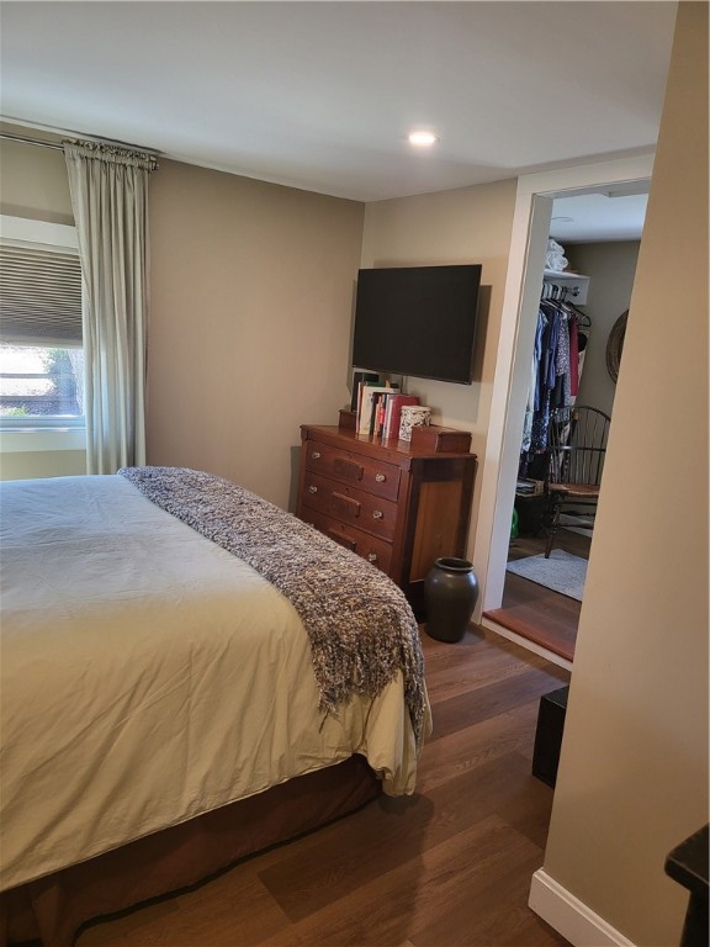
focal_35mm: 24
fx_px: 656
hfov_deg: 56.8
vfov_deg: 71.6
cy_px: 474
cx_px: 355
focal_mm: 5
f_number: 1.8
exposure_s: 1/60
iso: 160
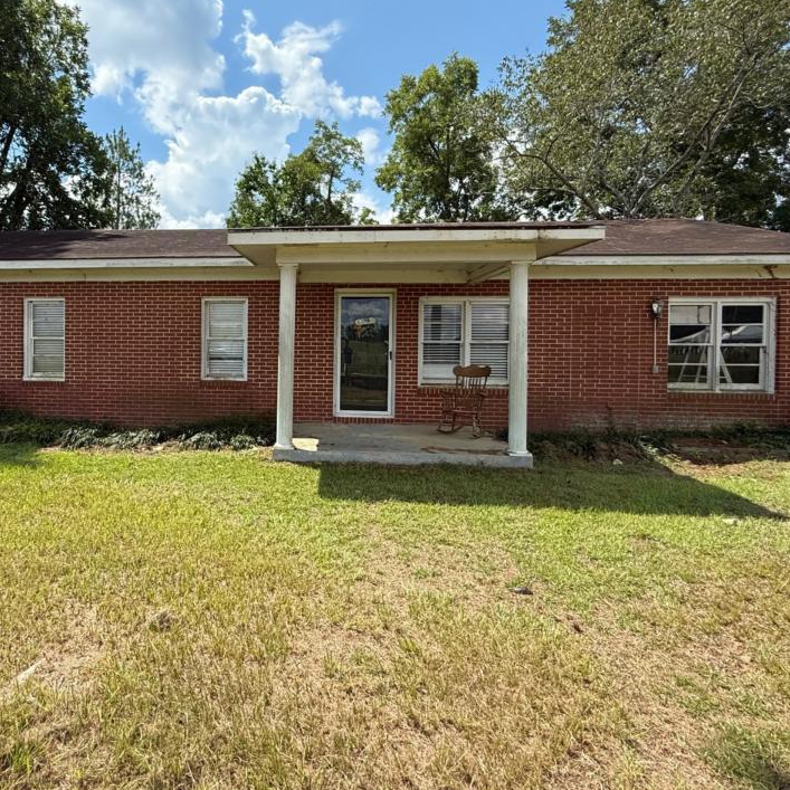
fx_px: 542
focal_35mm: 21
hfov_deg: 70.4
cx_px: 276
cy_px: 356
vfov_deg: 72.0
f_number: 2.2
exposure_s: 1/1368
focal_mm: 2.22
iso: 64
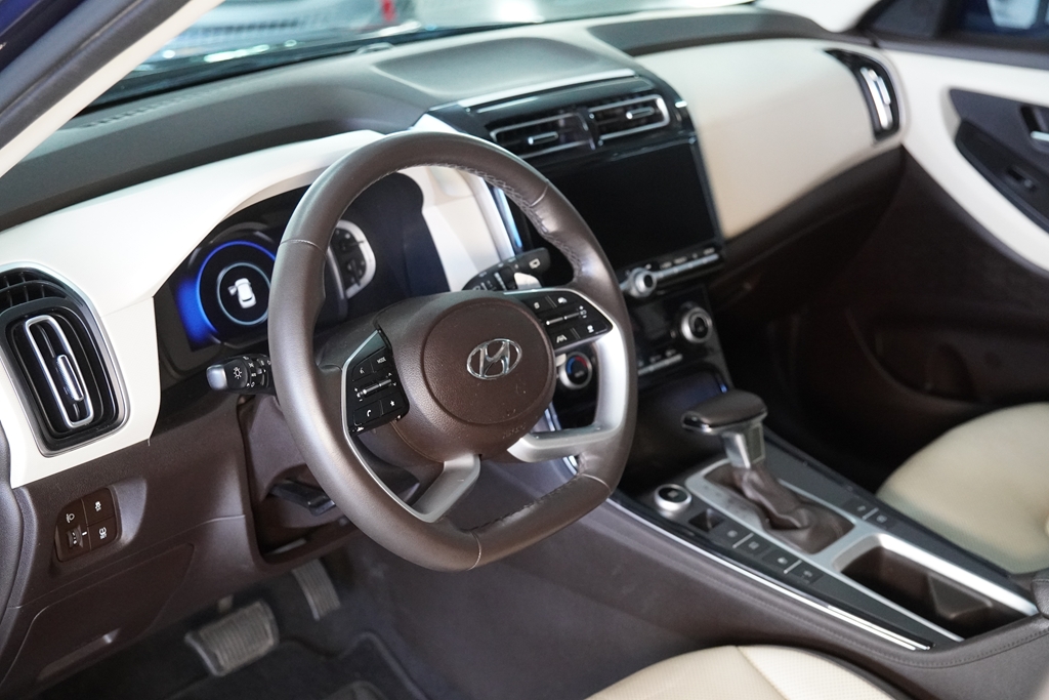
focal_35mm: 45
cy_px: 350
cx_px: 524
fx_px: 1311
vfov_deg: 29.9
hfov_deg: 43.6
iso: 4000
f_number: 2.8
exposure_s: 1/160
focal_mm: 30
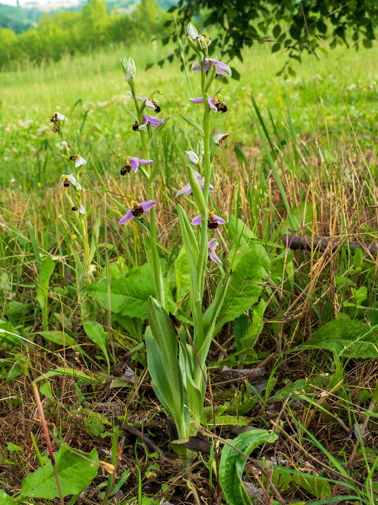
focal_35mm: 59
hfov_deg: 24.8
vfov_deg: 32.7
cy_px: 252
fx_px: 859
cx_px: 150
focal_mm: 22
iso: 200
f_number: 8
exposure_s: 1/160
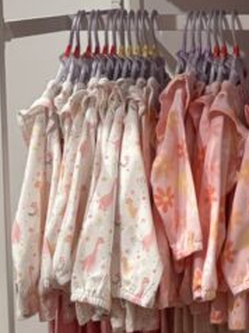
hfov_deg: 12.1
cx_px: 457
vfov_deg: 17.4
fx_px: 1076
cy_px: 60
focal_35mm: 112
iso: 100
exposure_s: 1/100
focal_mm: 5.96
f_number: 1.6
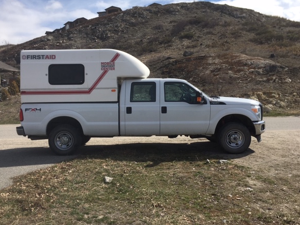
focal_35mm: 32
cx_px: 136
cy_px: 103
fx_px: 277
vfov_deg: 44.1
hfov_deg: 56.7
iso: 25
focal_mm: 4.15
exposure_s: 1/1789
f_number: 2.2
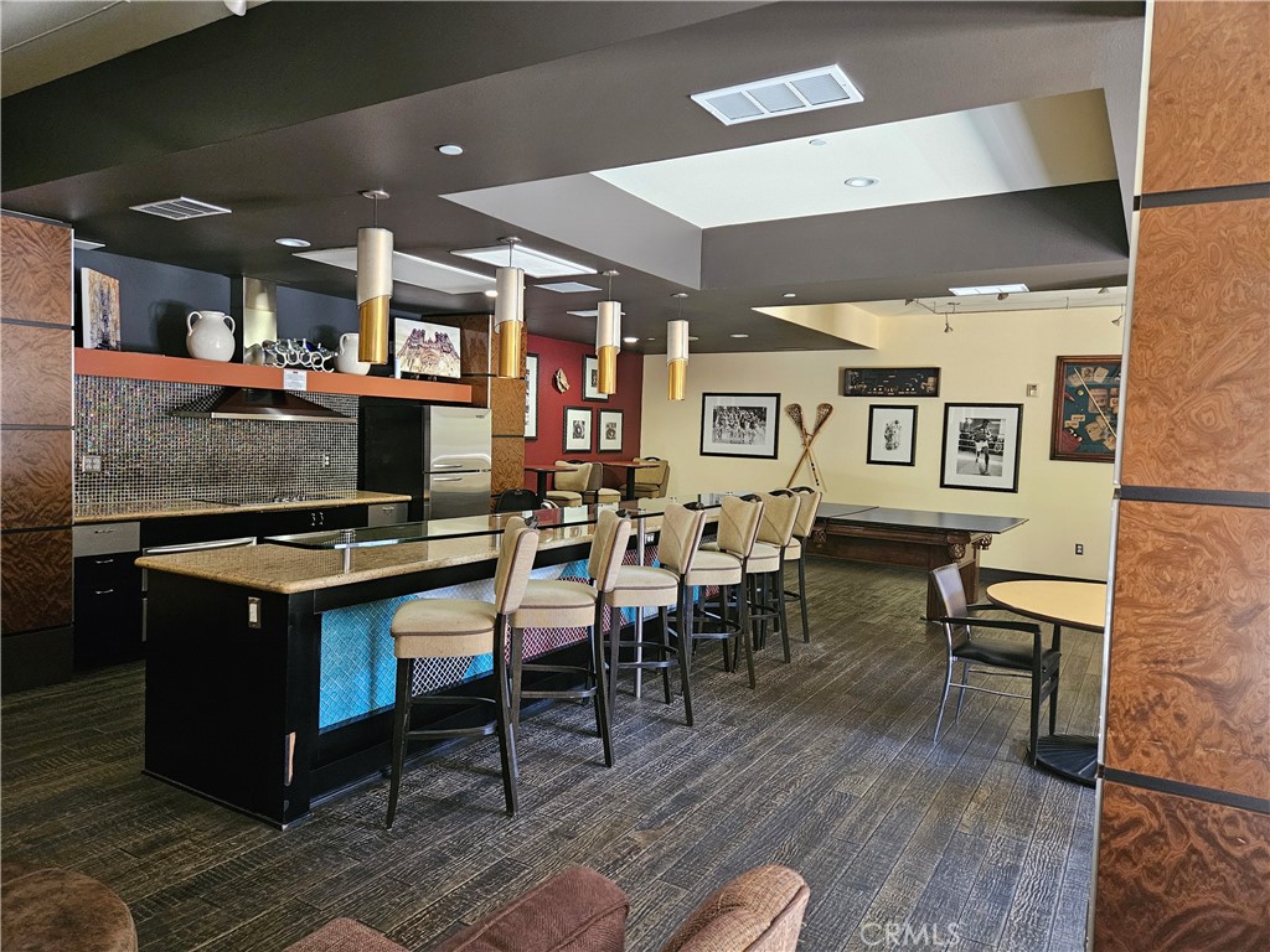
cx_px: 635
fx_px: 844
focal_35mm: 23
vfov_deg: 58.9
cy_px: 476
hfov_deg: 73.9
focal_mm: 5.4
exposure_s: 1/120
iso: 1000
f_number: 1.8
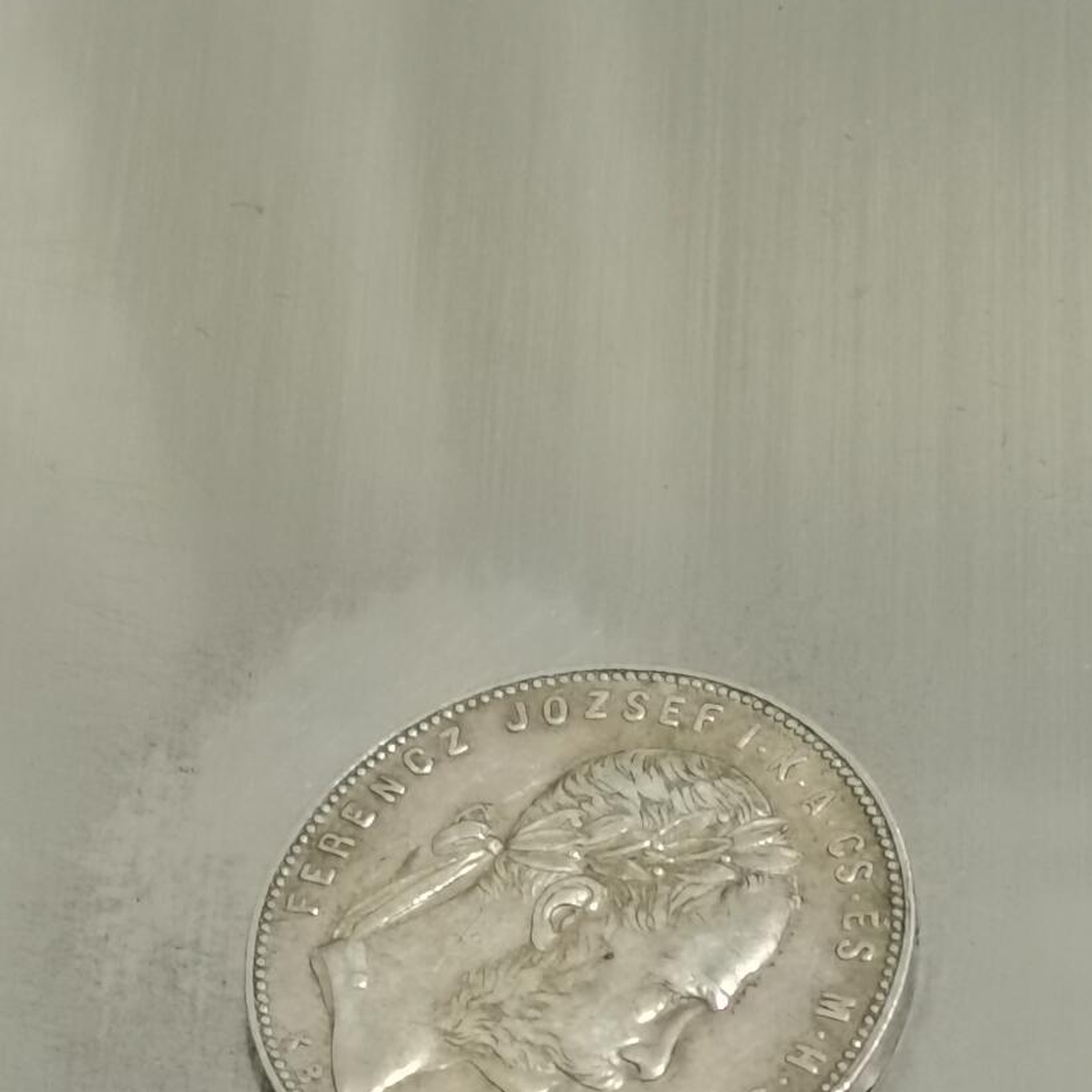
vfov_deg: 11.3
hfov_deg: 11.4
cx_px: 536
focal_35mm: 153
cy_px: 1059
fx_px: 5461
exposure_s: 1/100
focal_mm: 5.58
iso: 125
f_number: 1.8
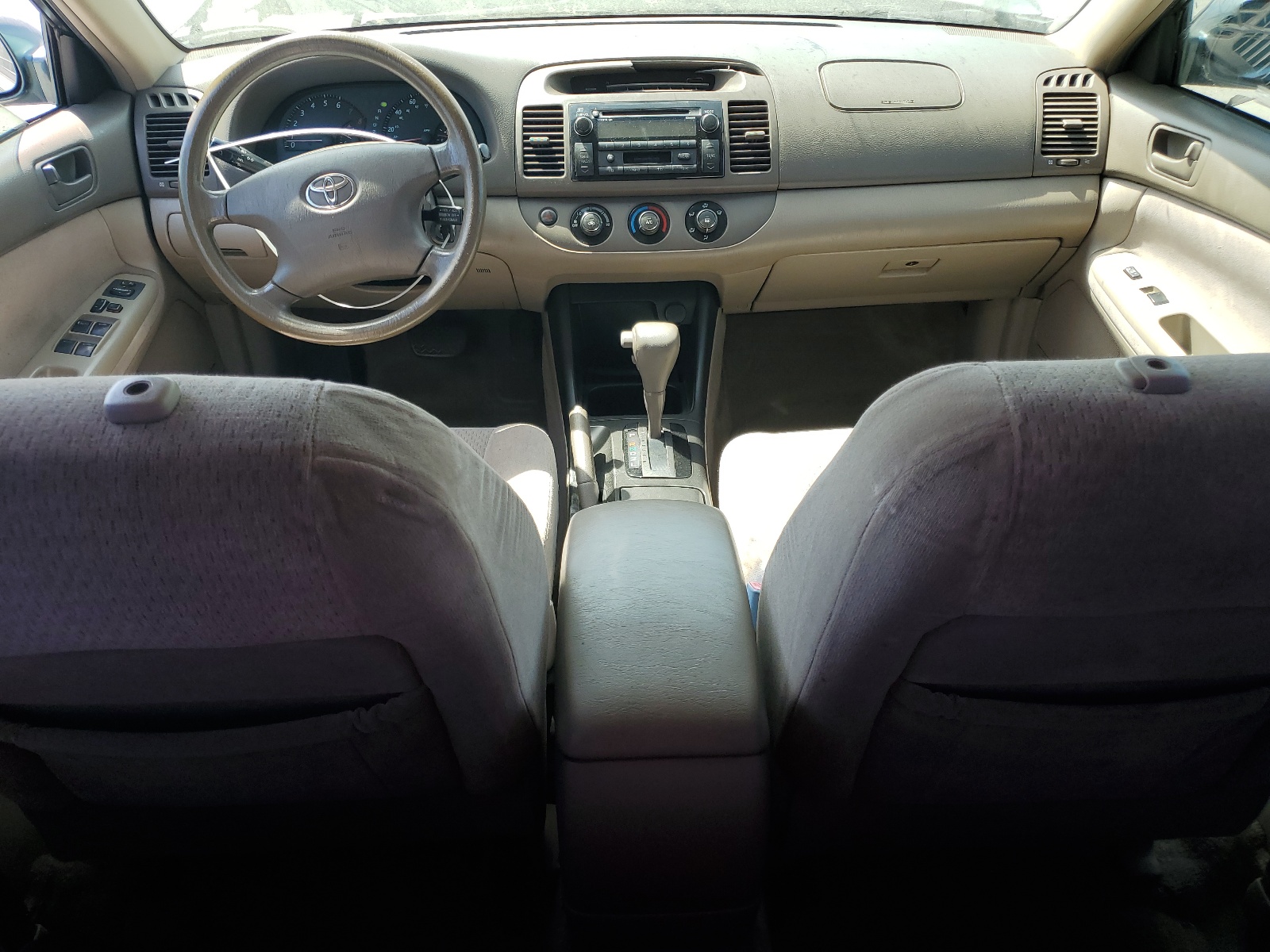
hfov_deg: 67.3
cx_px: 635
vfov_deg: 53.1
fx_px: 954
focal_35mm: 26
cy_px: 476
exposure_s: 1/333
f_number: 1.5
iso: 50
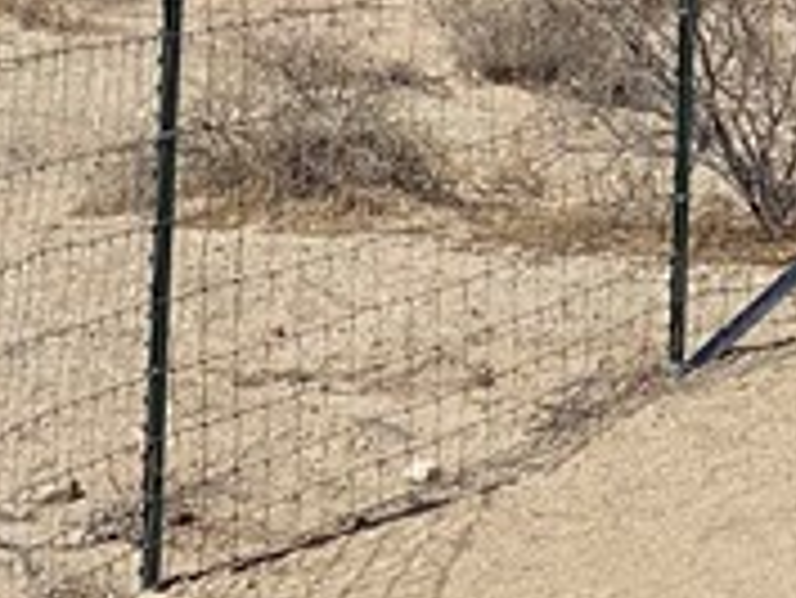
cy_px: -112
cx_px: 1129
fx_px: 6926
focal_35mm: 301
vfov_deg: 4.9
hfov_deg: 6.5
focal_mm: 6
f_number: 2
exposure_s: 1/3195
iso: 20
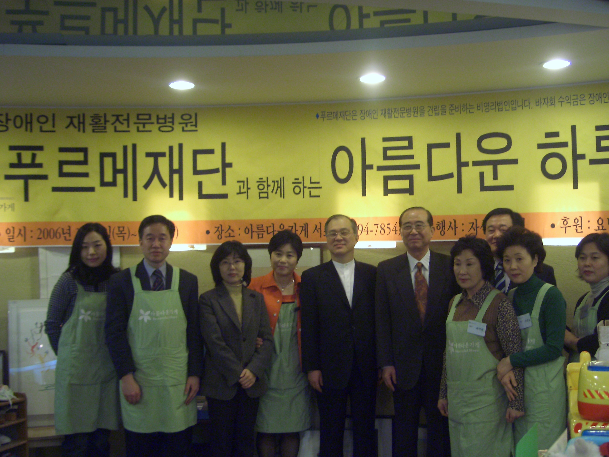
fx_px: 686
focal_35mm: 39
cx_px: 304
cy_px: 228
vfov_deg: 36.8
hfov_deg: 47.9
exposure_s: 1/30
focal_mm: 8
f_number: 2.8
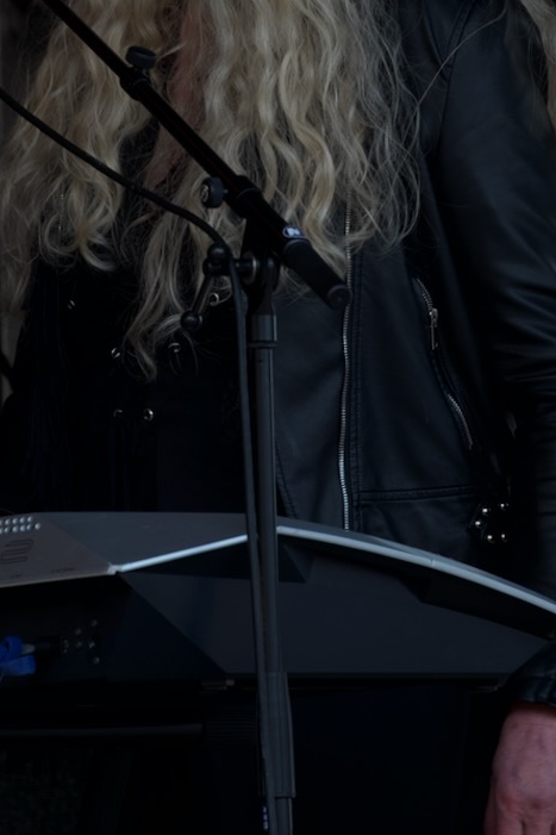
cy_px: 121
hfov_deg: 3.5
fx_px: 9062
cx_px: 215
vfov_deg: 5.3
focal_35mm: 391
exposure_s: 1/160
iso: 100
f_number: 4
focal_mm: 78.39
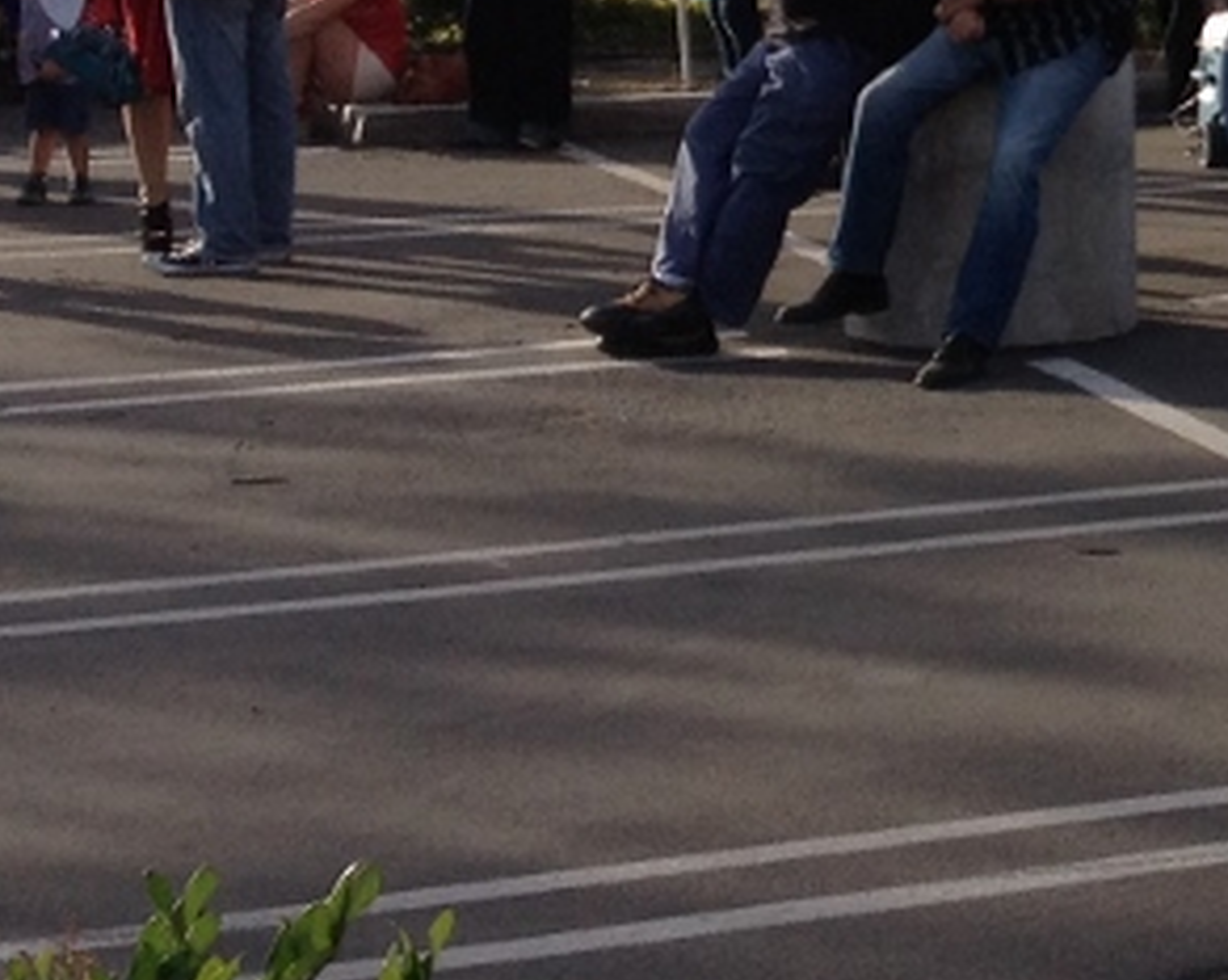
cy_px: -135
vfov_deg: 10.1
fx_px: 5446
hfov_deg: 12.1
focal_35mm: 150
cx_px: 1998
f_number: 2.4
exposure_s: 1/986
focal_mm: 4.28
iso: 50
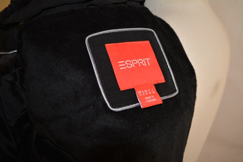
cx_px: 122
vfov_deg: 43.6
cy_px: 81
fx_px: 202
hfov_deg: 61.9
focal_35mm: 30
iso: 100
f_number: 3.8
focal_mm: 20
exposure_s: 1/60
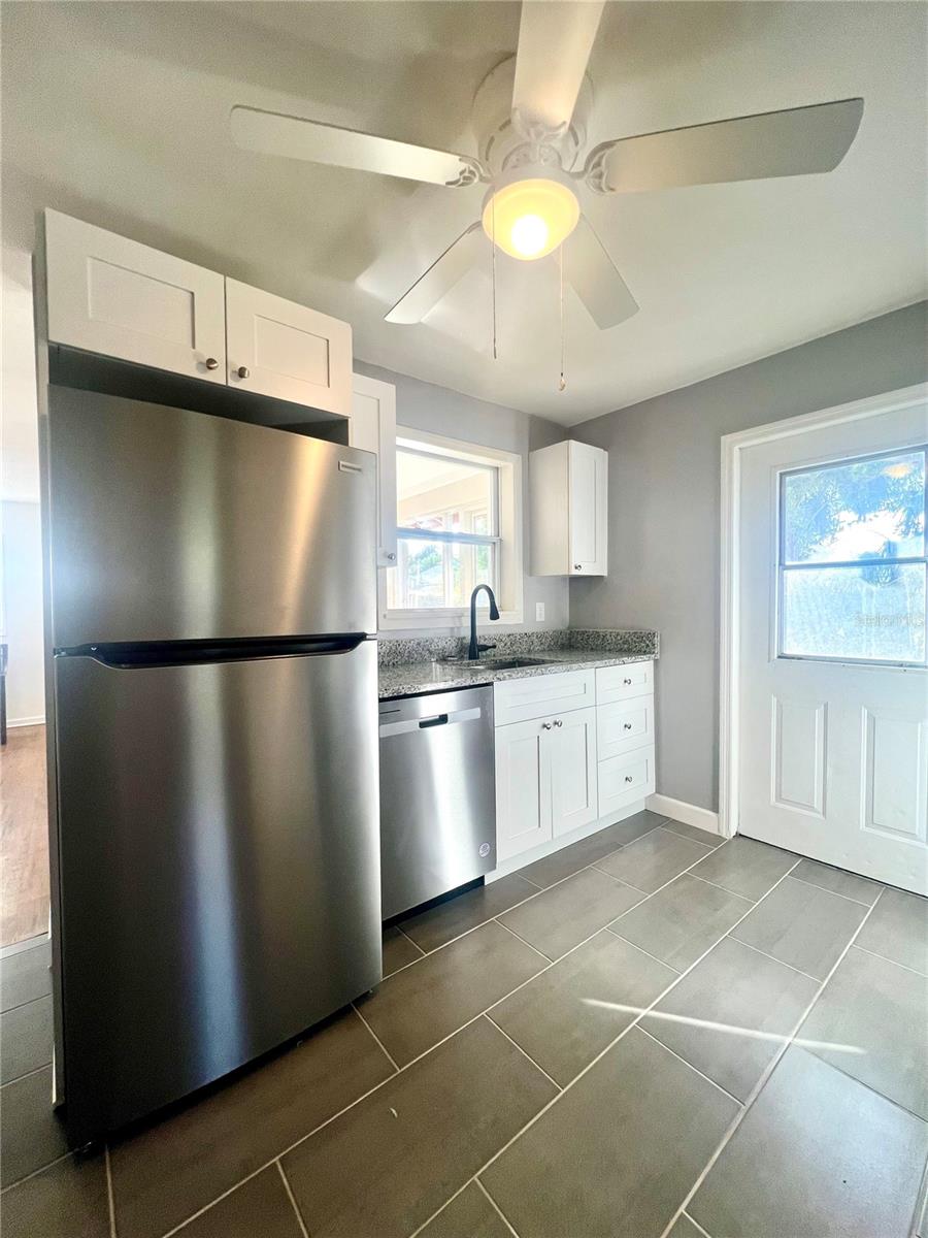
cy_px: 619
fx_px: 465
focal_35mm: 13
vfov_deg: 106.2
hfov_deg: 89.9
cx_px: 464
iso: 80
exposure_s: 1/120
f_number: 1.8
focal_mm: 1.57
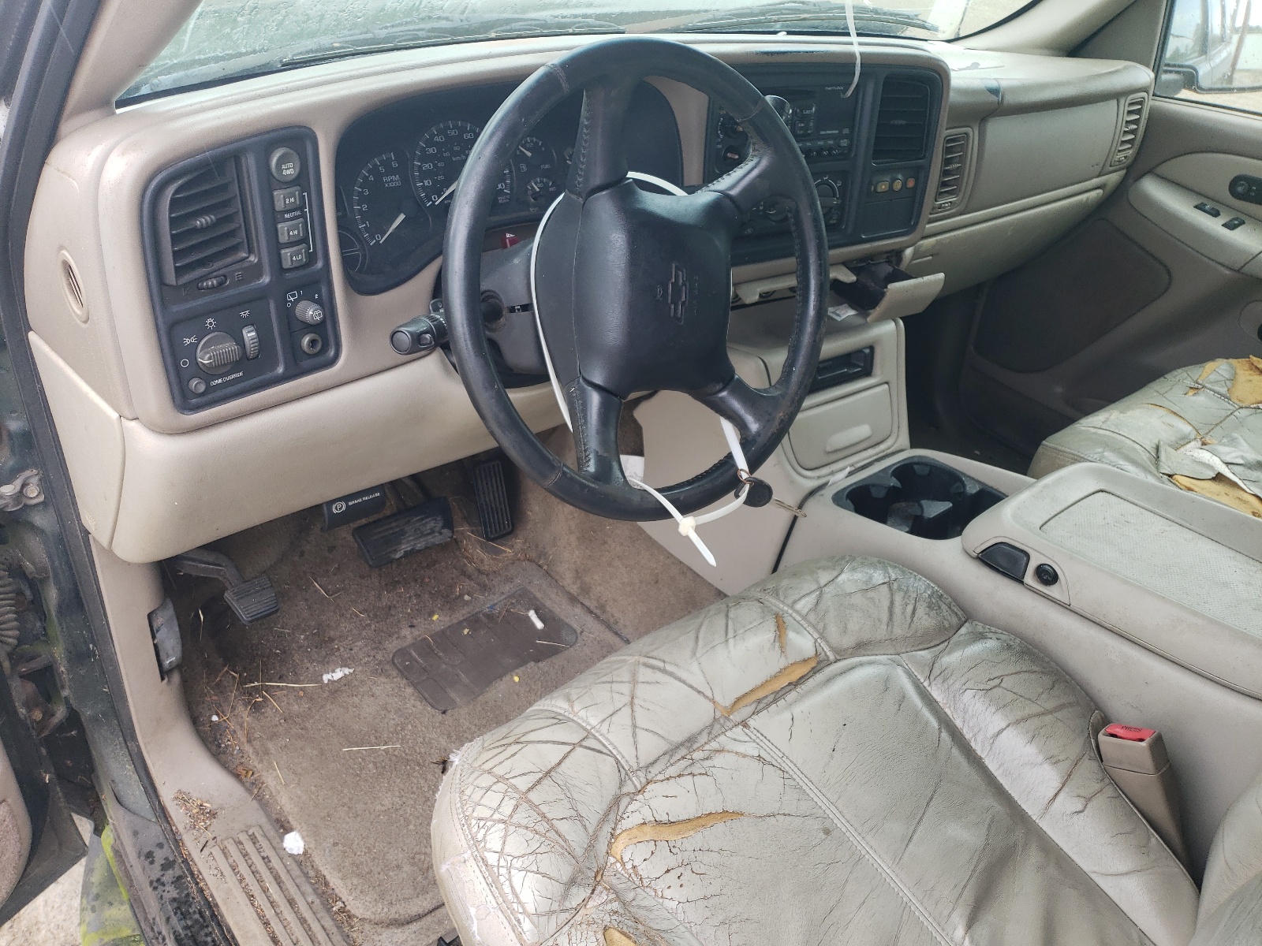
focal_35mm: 26
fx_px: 948
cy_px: 473
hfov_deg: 67.3
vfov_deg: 53.1
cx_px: 631
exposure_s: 1/172
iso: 50
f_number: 1.5
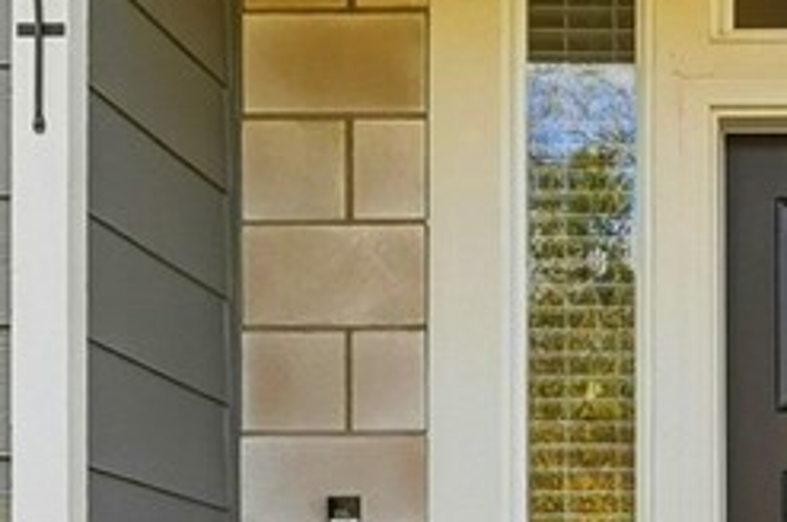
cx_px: 943
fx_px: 2402
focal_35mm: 110
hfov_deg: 17.7
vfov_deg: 12.0
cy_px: 707
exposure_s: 1/2500
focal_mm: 16
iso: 400
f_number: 9
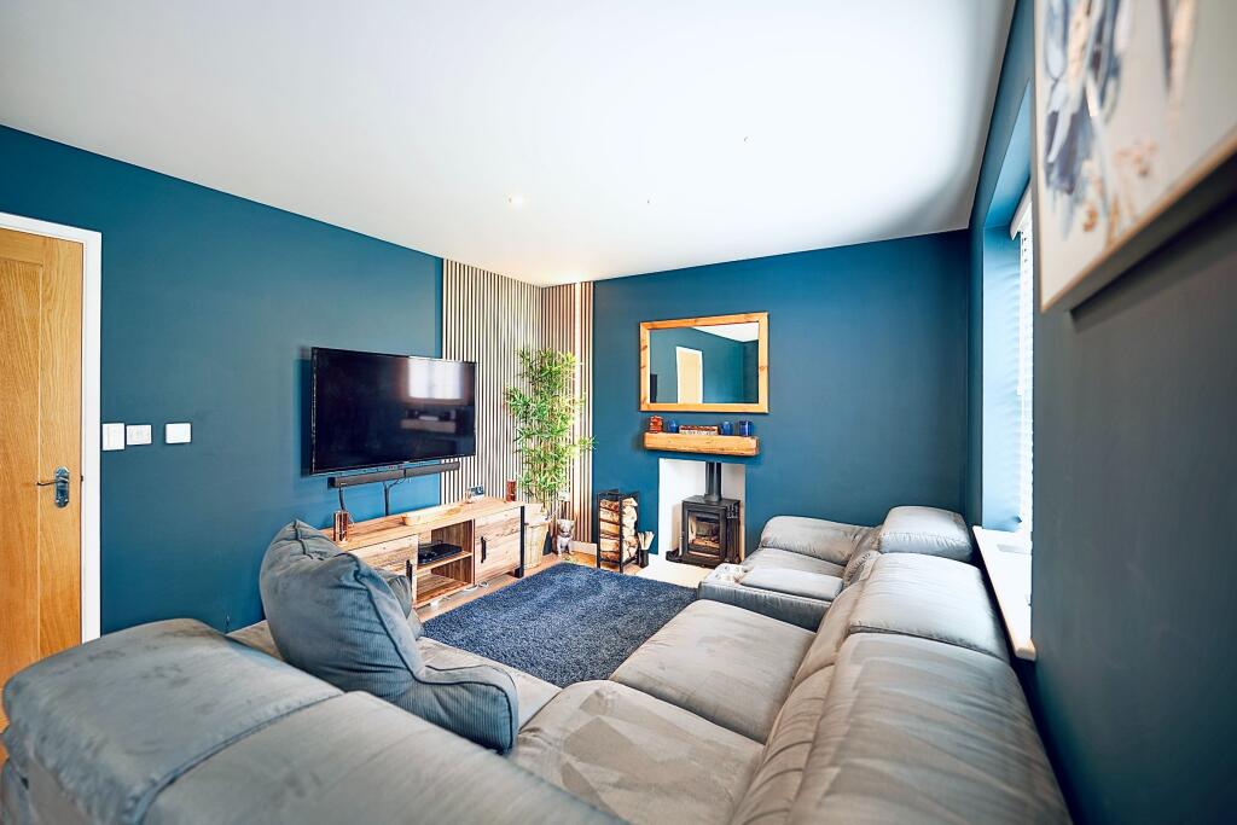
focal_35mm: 14
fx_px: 481
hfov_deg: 104.2
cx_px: 618
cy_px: 412
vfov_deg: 81.2
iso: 125
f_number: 1.8
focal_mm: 14
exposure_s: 1/20
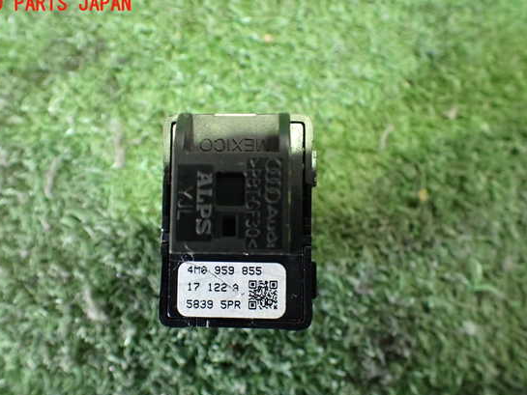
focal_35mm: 33
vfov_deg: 42.9
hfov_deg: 55.3
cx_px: 246
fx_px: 503
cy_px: 210
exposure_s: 1/30
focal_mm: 5.4
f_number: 2.3
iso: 1000
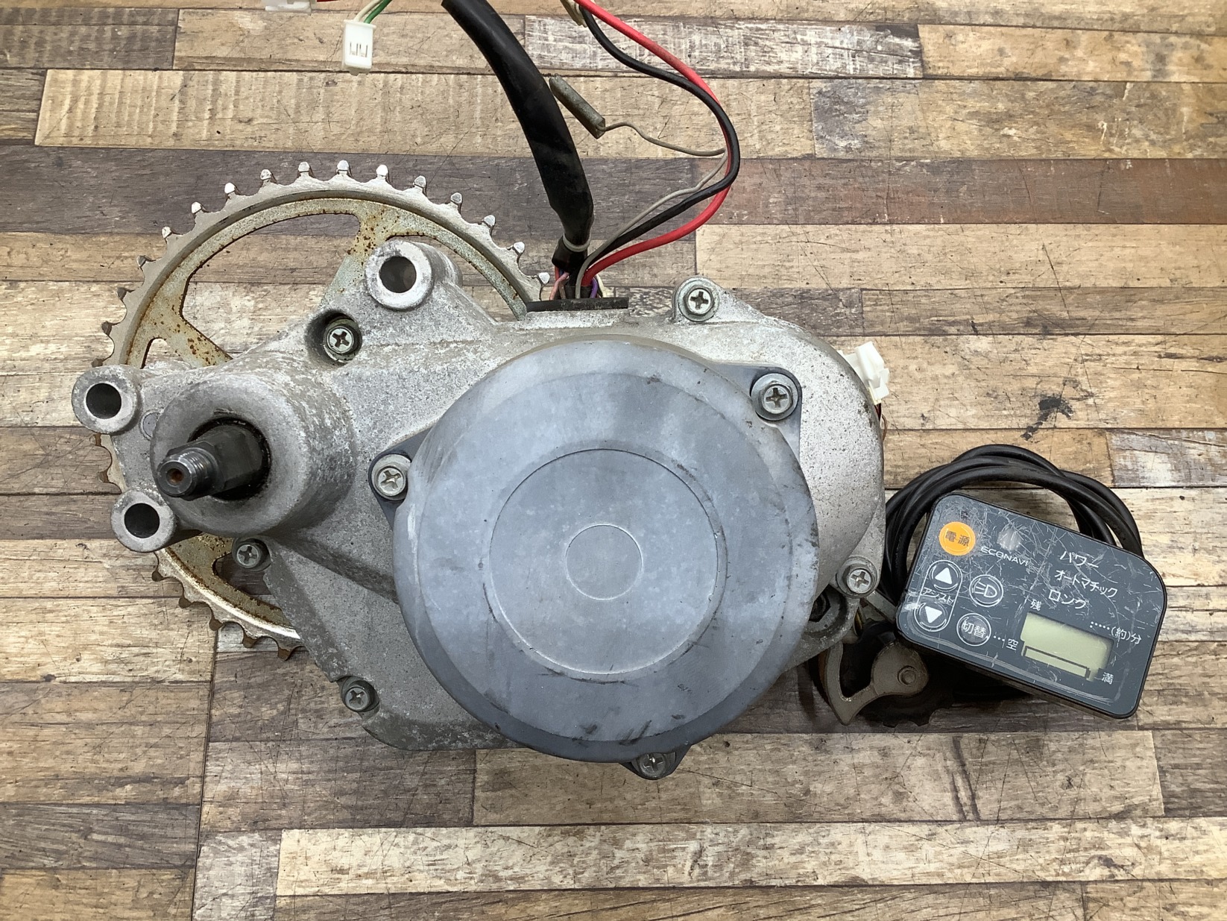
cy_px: 460
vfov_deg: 45.5
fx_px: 1099
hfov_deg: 58.3
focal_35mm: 31
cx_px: 614
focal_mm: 3.3
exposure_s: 1/50
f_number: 2.4
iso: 100
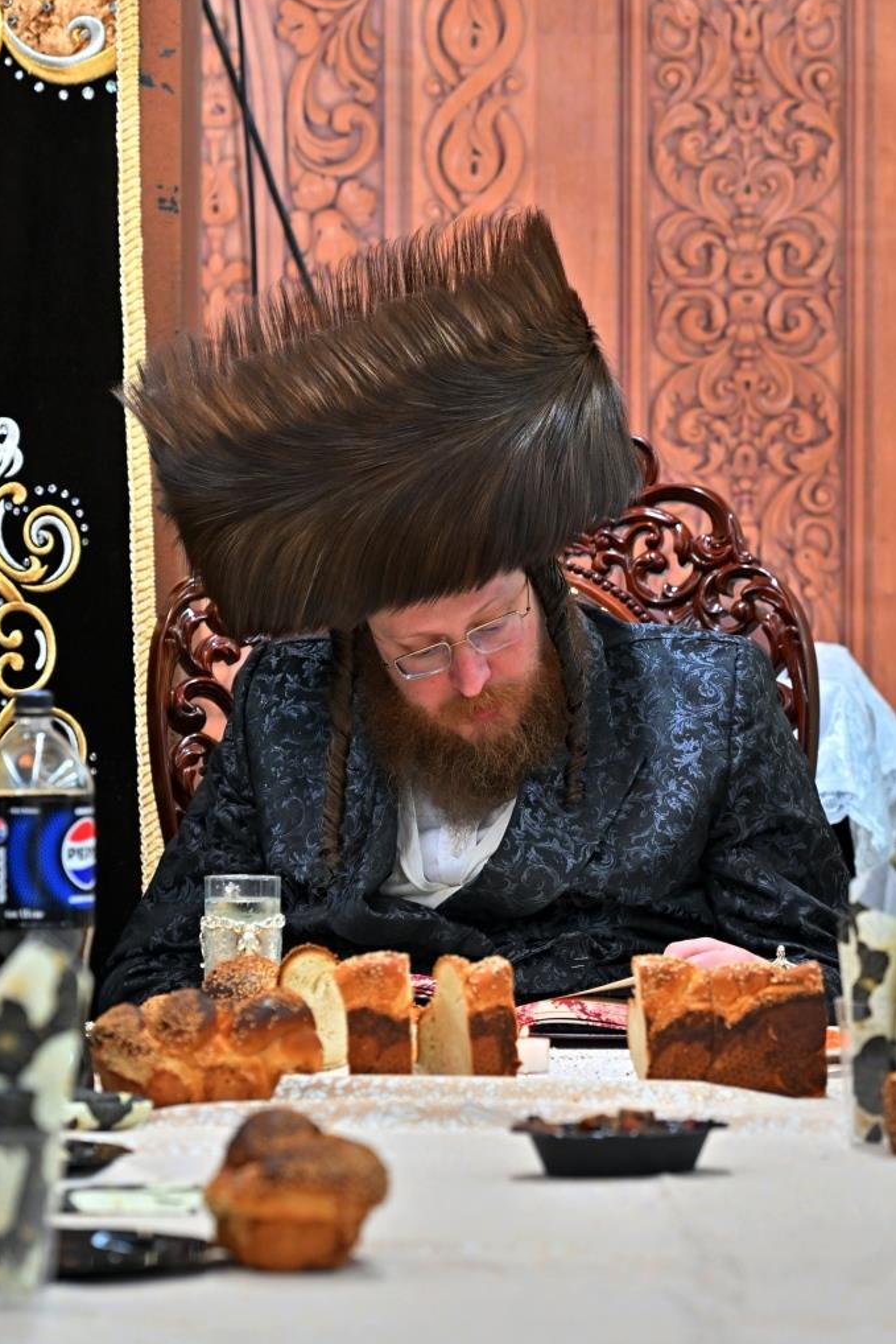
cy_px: 671
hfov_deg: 7.6
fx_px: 6755
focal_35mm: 181
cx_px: 447
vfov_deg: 11.4
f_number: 4
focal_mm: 120
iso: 640
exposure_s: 1/160
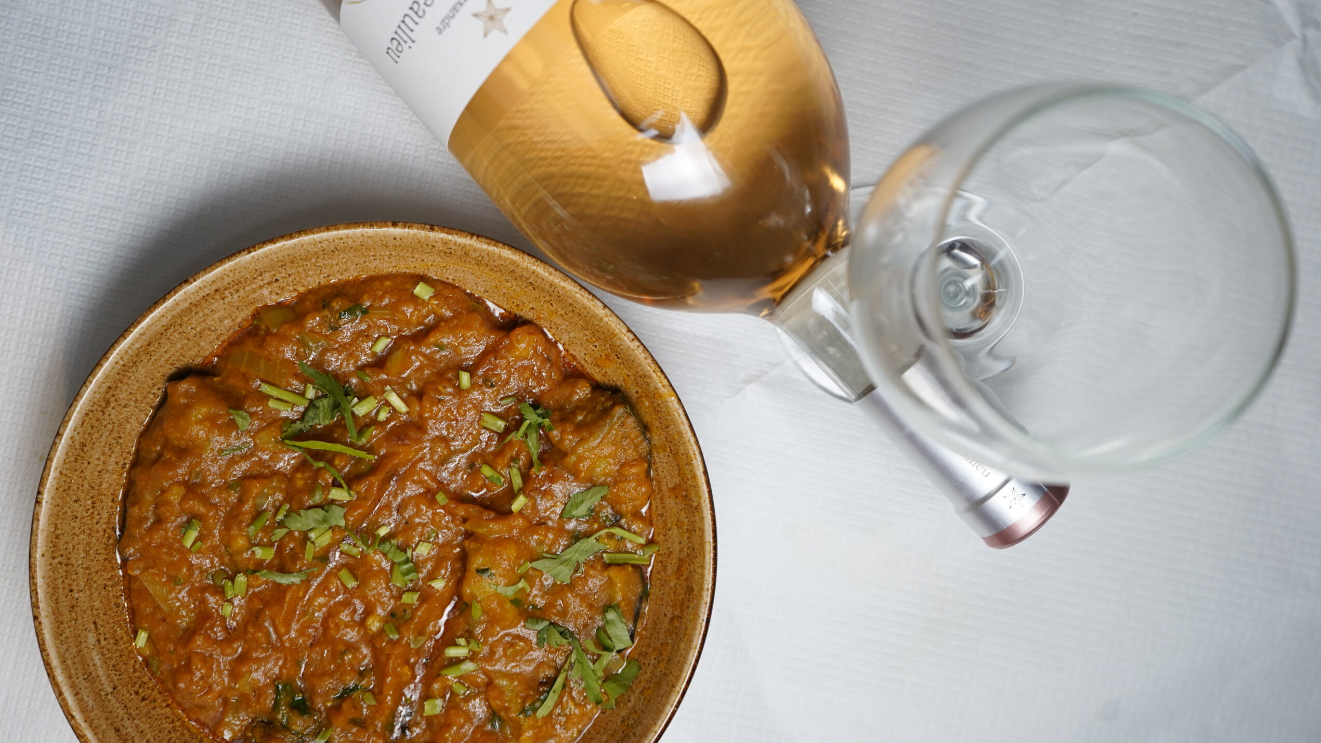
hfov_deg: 52.8
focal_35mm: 38
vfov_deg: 31.2
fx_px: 1331
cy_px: 338
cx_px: 665
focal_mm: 36
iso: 500
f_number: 4.5
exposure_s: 1/100
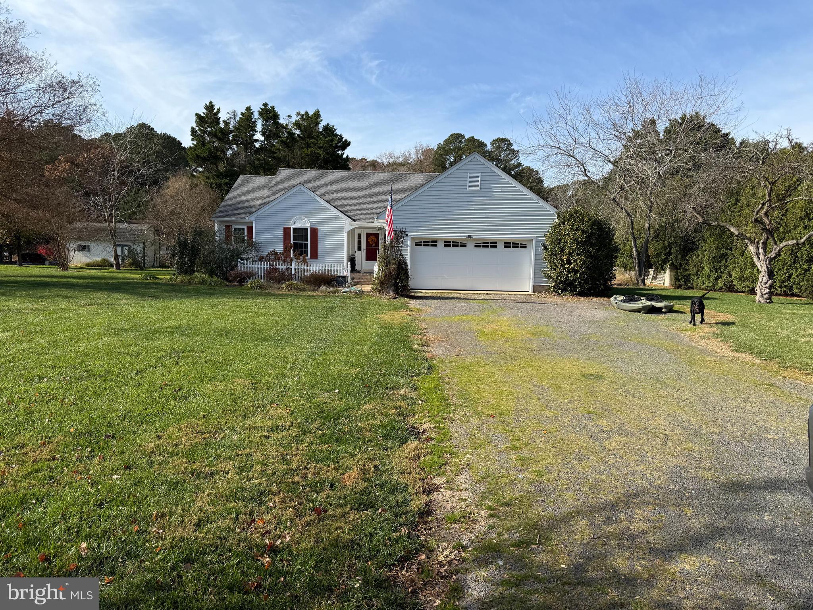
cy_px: 305
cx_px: 406
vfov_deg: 56.8
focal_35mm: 24
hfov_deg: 71.6
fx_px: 564
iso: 80
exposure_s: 1/3145
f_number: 1.78
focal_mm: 6.76
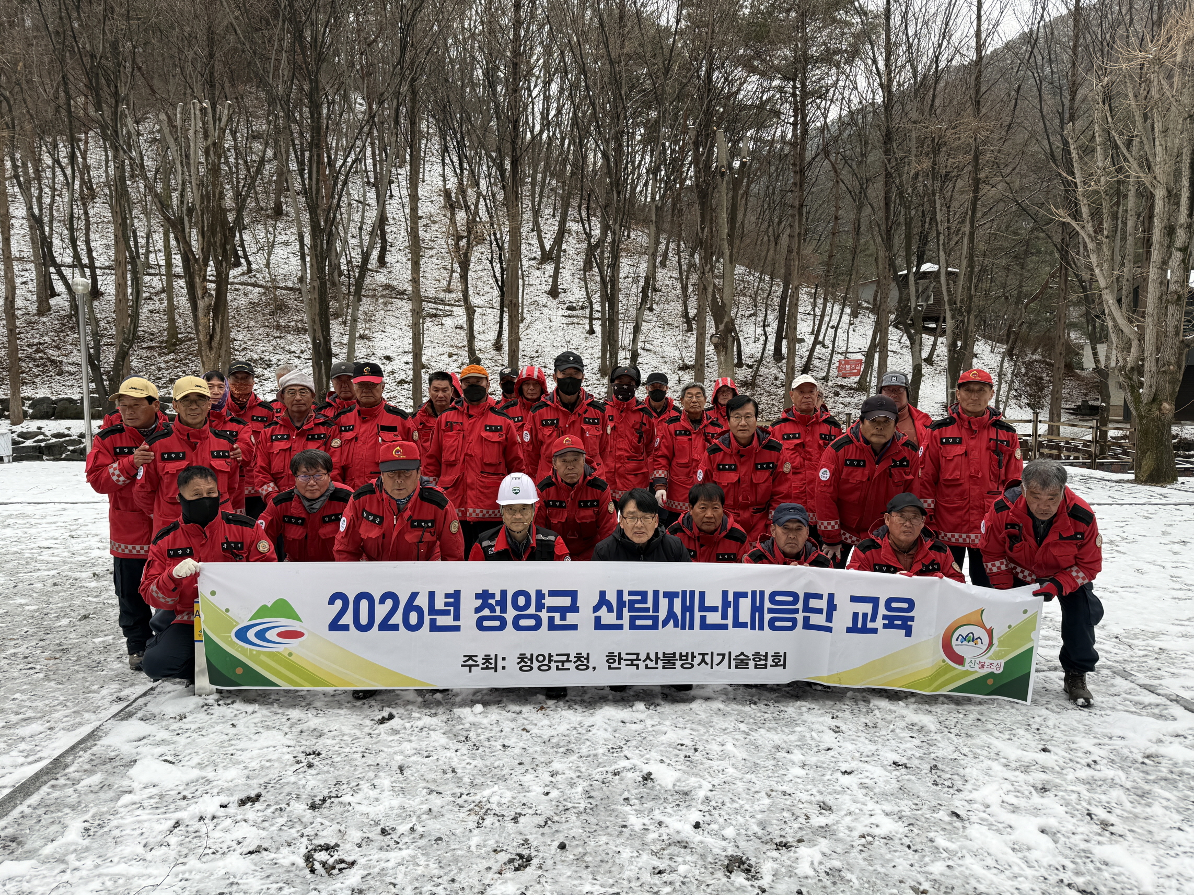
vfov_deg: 56.8
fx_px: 828
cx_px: 597
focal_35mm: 24
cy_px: 448
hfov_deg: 71.6
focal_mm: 6.76
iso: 80
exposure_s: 1/476
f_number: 1.78
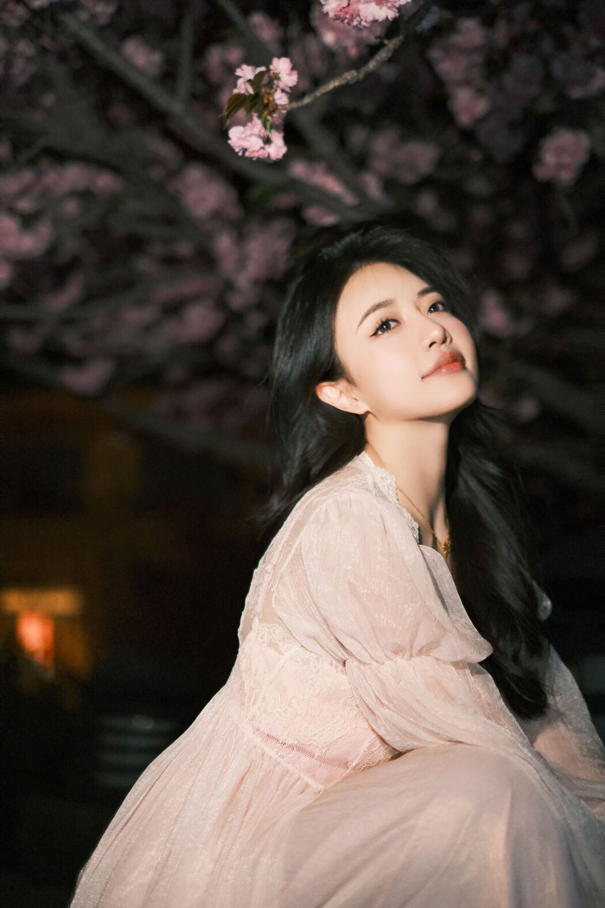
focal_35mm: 53
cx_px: 302
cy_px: 454
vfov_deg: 37.5
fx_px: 1336
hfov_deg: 25.5
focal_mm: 35
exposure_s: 1/105
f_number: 1.4
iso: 5000
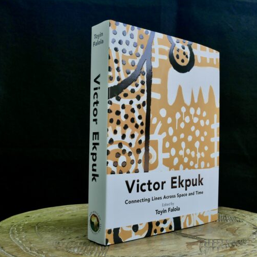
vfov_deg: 40.9
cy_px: 131
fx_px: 344
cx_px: 165
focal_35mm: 41
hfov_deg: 40.5
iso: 200
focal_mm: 17
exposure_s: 1/200
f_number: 7.1
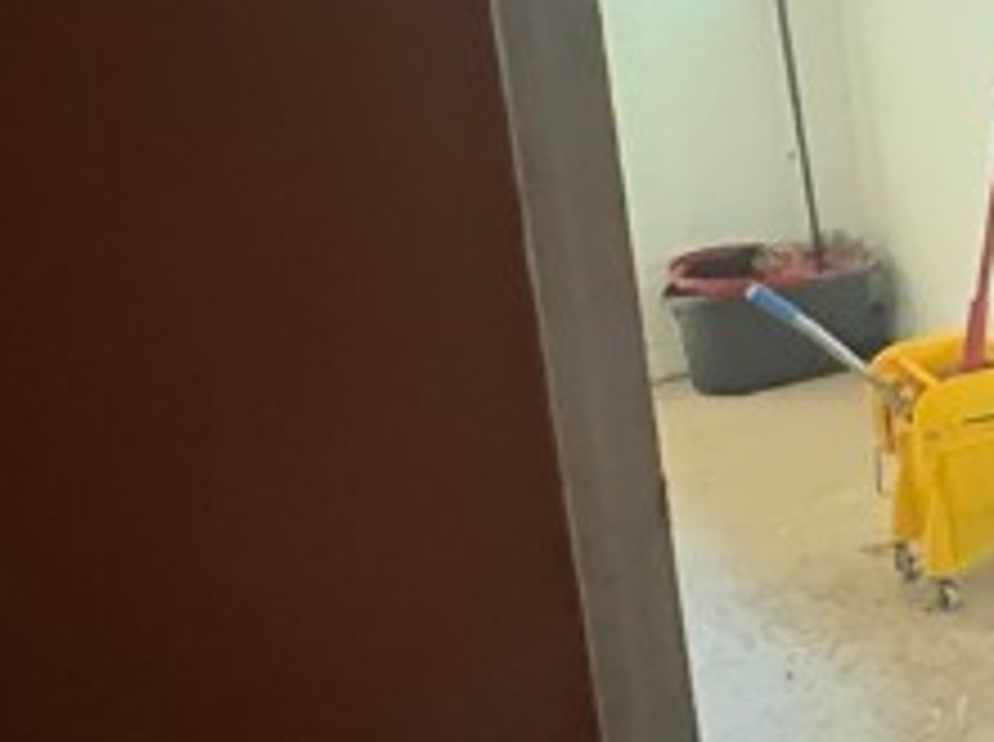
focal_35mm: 65
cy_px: 121
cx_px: 1759
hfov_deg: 21.0
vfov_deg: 22.2
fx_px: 1863
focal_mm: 2.22
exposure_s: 1/15
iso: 3200
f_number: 2.2
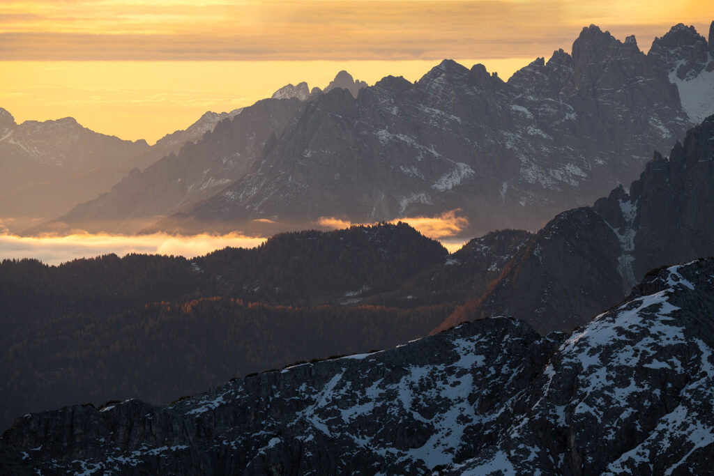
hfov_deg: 6.4
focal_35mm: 320
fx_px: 6347
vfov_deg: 4.3
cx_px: 357
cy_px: 238
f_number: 8
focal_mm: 320
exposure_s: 1/60
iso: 125
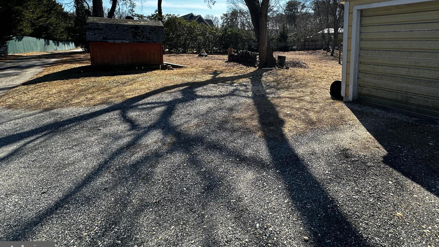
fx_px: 210
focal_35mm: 18
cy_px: 68
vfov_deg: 58.4
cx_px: 251
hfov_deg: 92.1
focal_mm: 2.22
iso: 40
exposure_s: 1/1072
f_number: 2.2
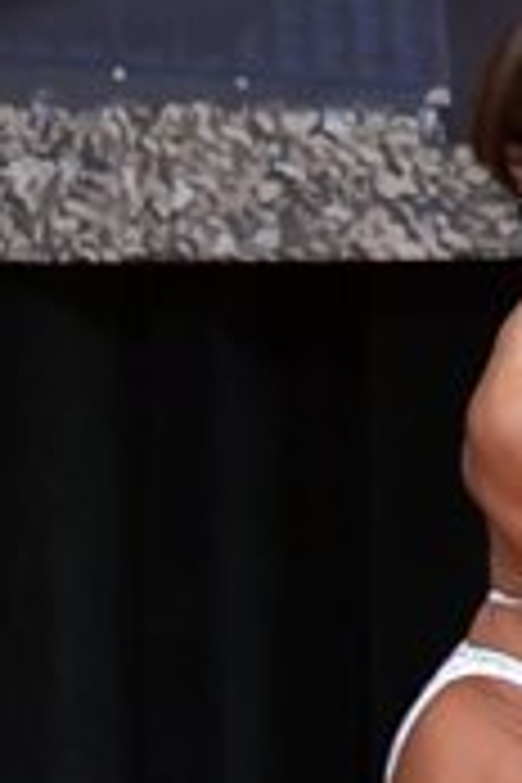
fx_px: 27577
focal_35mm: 1268
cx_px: -1010
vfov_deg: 1.6
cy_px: 711
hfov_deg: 1.1
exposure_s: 1/400
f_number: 5.6
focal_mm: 190
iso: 5000
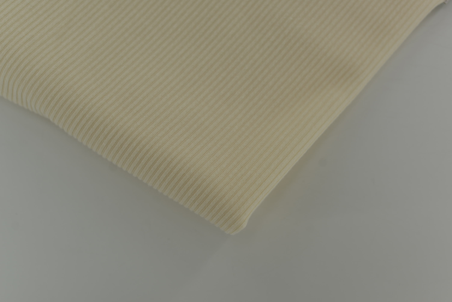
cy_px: 151
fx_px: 628
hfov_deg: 39.6
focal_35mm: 50
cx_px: 226
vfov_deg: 27.0
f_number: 3.5
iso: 100
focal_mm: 50
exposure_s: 1/400
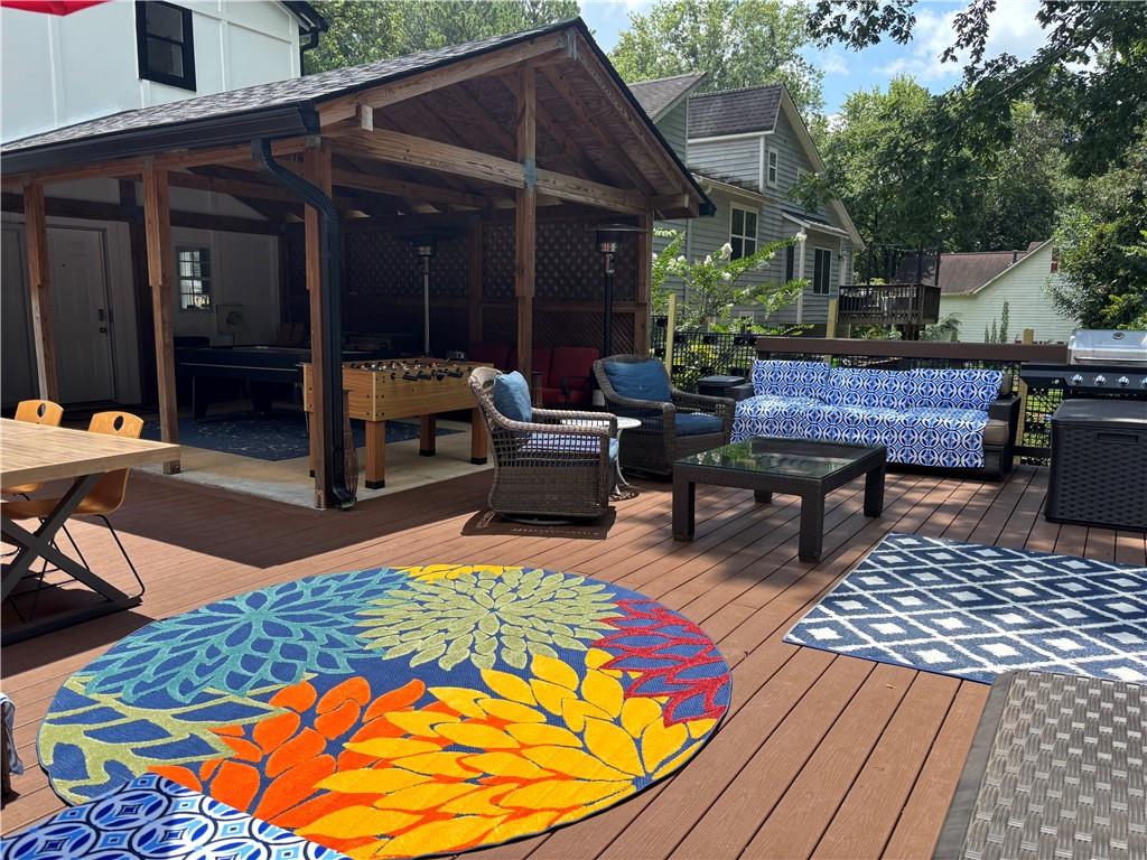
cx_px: 574
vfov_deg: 53.1
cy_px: 430
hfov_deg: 67.3
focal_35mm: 26
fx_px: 862
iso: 50
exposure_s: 1/1783
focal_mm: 5.96
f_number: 1.6
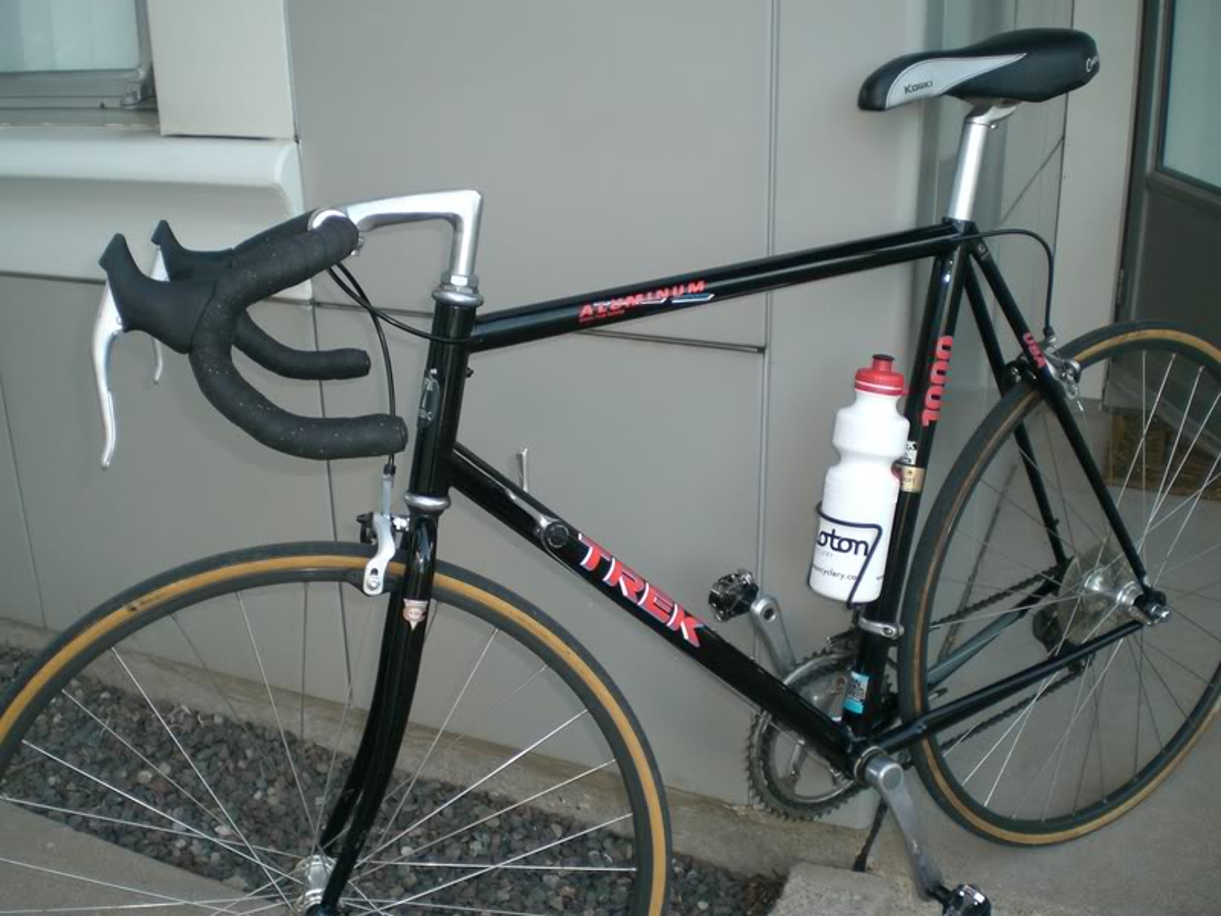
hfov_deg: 49.0
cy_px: 458
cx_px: 610
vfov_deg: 37.7
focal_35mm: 38
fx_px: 1340
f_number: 3.1
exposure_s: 1/100
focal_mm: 6.3
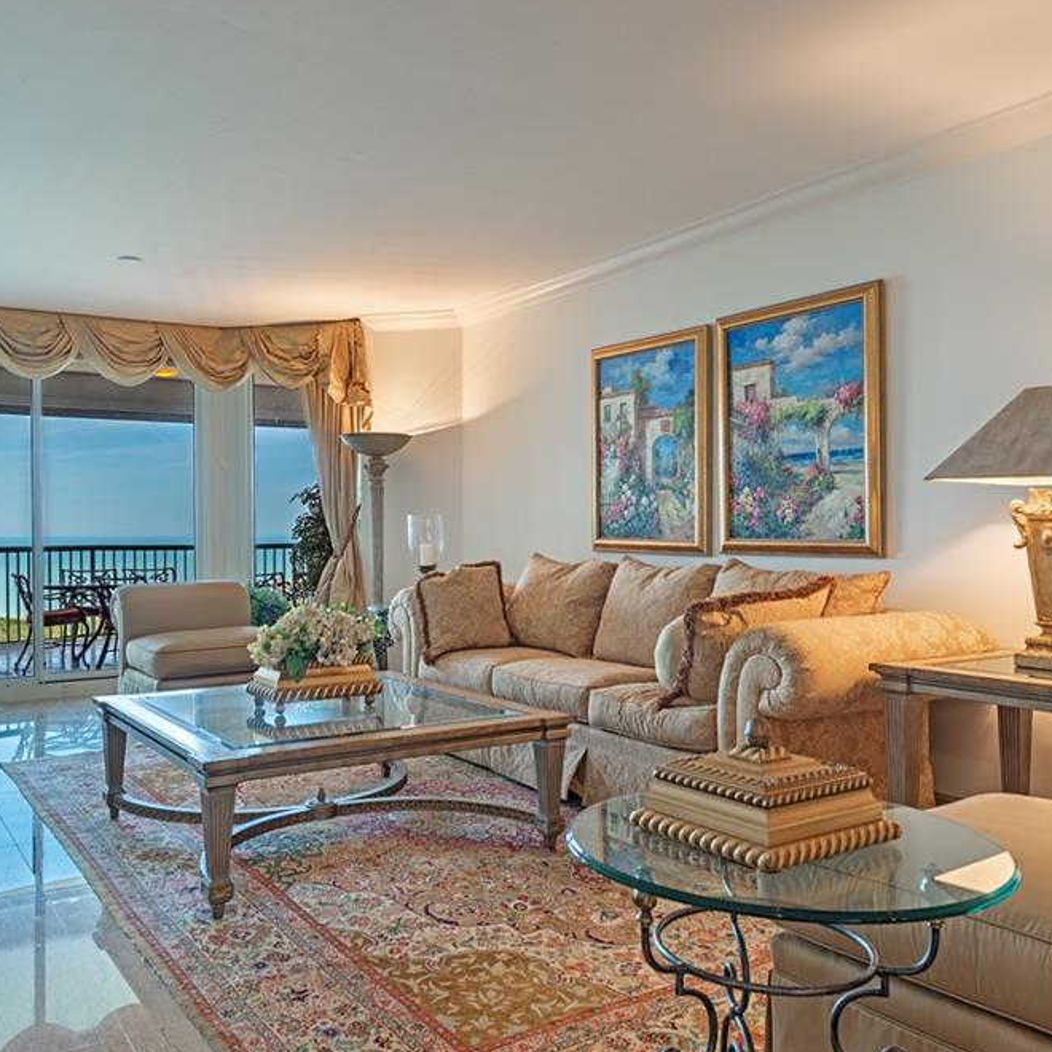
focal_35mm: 29
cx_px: 426
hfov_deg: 55.3
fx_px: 997
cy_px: 530
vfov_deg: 55.6
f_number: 9
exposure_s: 1/160
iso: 100
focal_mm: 22
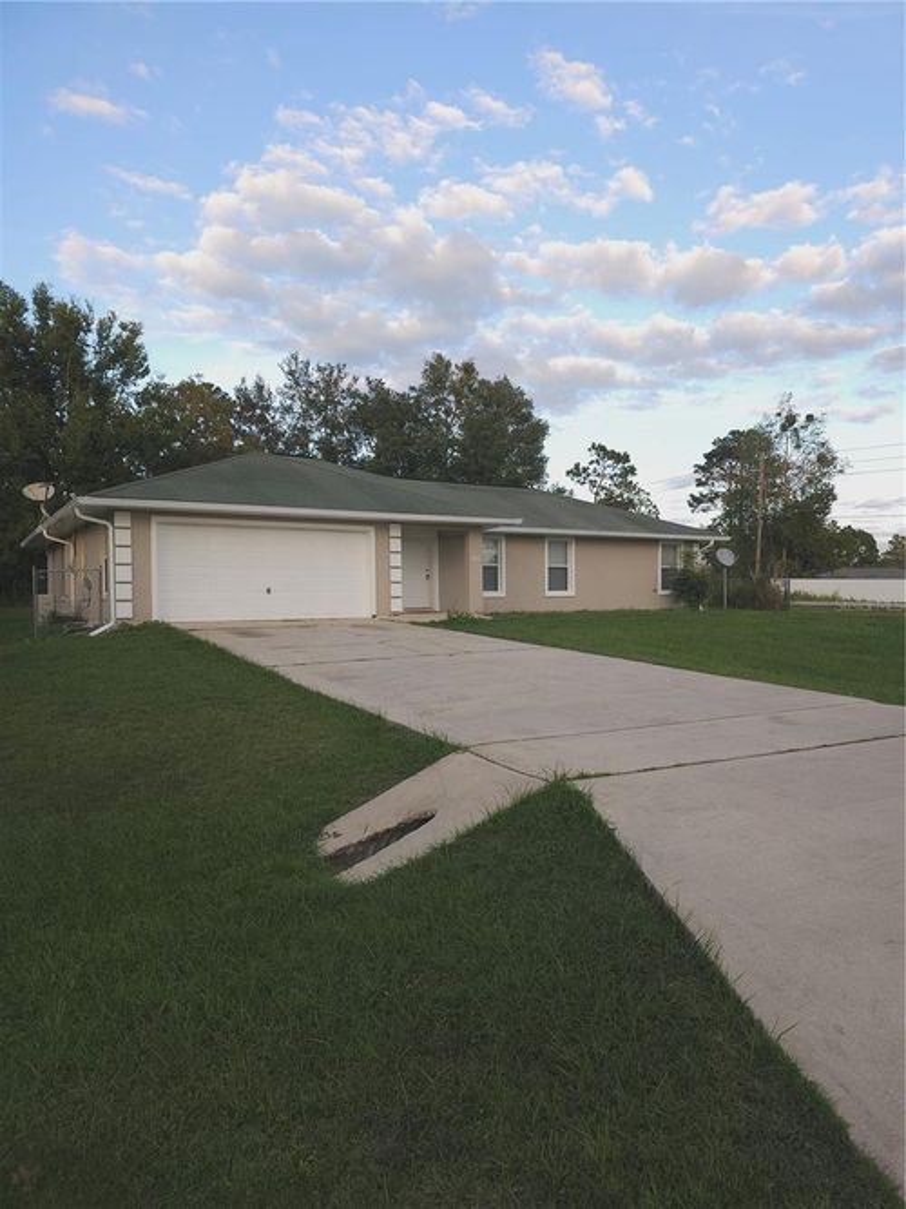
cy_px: 604
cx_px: 453
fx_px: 803
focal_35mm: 23
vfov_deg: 73.9
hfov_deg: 58.9
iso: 20
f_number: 1.7
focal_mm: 6.3
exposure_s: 1/120
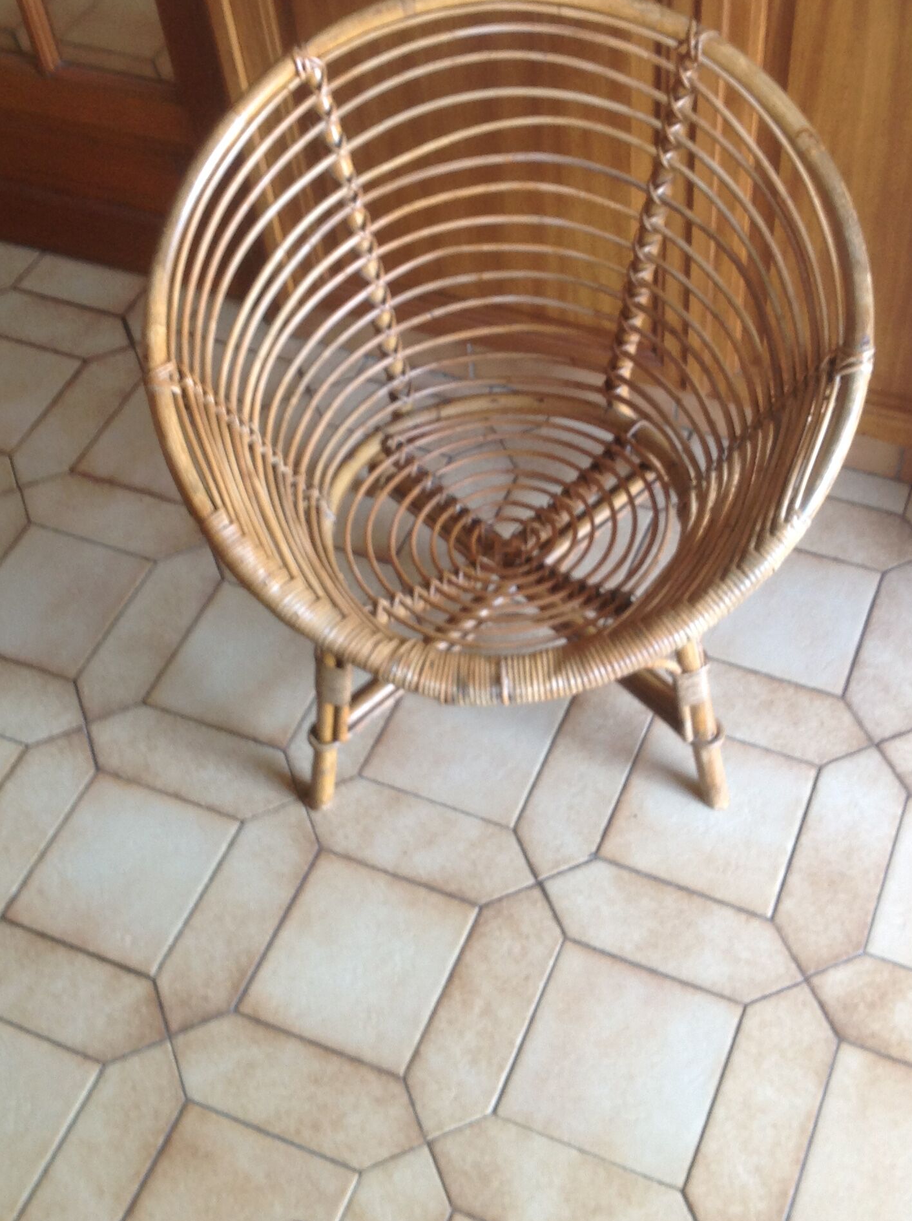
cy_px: 470
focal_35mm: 48
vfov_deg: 39.5
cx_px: 490
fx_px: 1690
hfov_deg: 30.2
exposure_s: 1/15
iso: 64
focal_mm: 4.28
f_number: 2.4
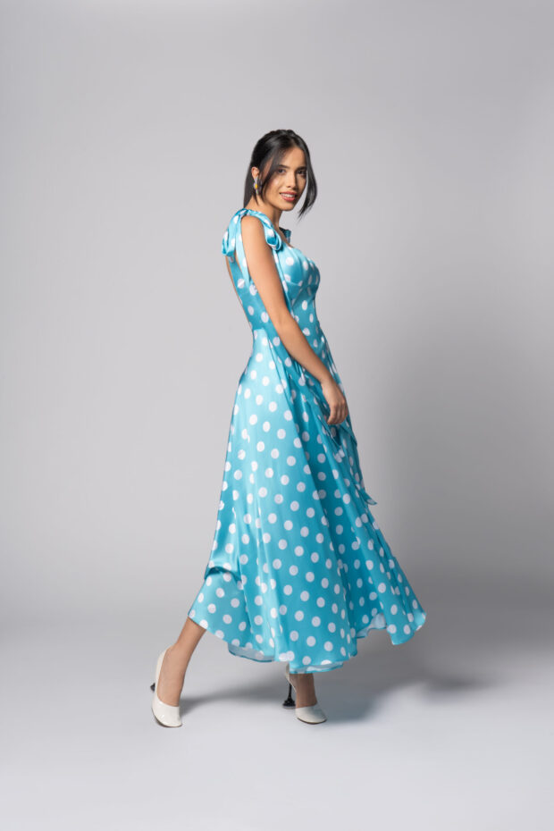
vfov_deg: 38.2
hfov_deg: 26.0
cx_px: 277
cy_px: 416
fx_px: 1200
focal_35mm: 52
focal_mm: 52
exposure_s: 1/160
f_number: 18
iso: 100
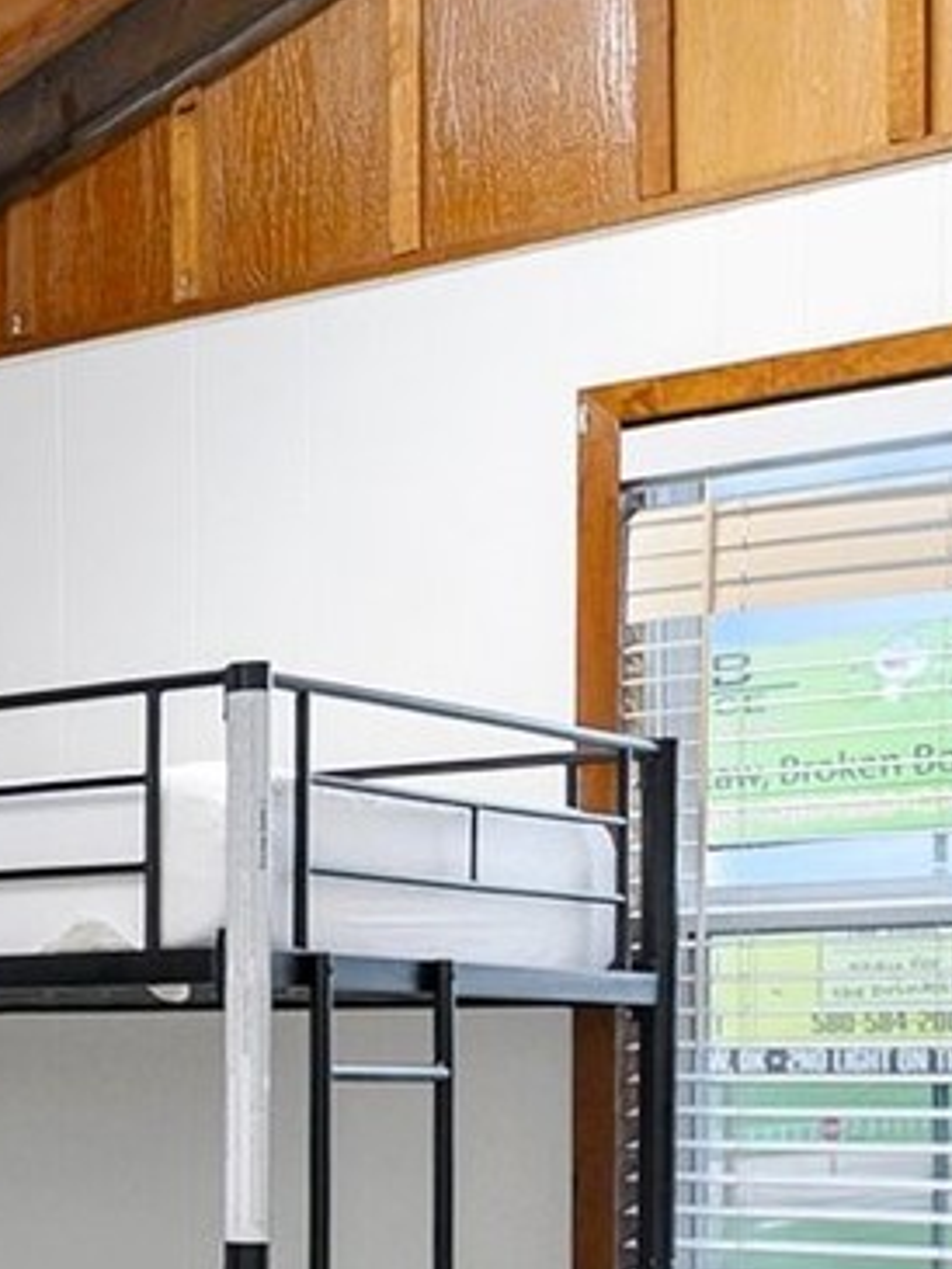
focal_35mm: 75
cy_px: 1097
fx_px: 2749
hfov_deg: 15.8
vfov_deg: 25.3
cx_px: -903
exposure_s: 1/100
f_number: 4
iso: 1000
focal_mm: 14
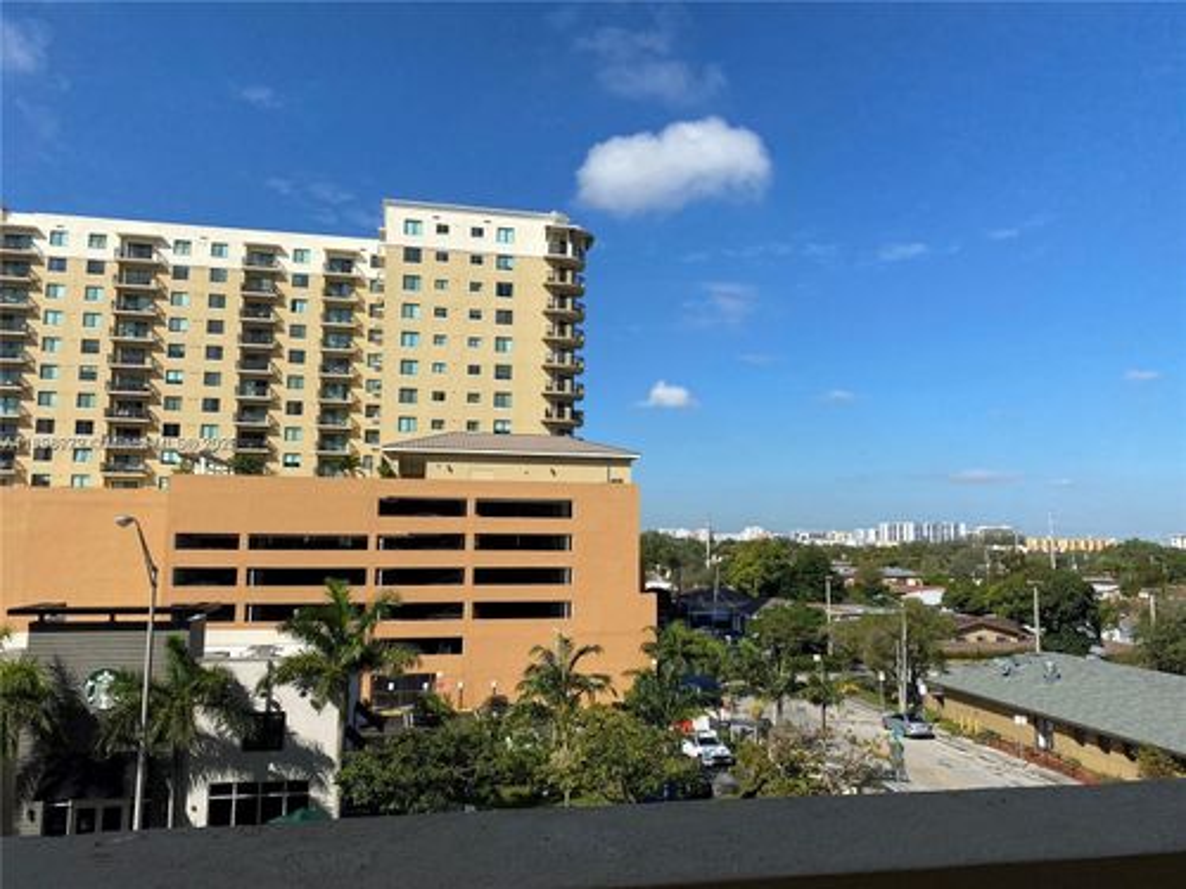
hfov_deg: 67.3
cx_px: 593
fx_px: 891
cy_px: 444
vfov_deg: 53.1
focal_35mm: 26
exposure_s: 1/3846
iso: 32
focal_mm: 4.25
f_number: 1.8
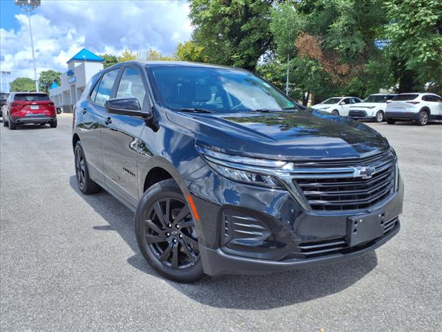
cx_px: 221
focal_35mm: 27
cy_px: 166
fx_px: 345
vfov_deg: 51.4
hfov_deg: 65.3
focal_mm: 3.58
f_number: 1.9
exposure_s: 1/1667
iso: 40
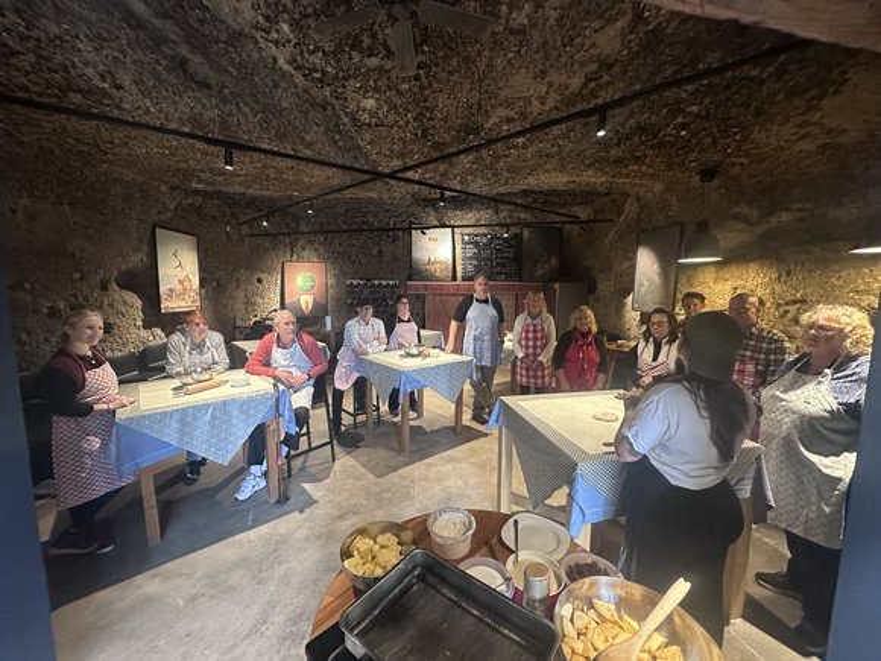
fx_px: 356
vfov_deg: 85.7
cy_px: 330
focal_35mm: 14
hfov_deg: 102.1
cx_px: 440
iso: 500
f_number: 2.2
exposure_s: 1/50
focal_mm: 2.22
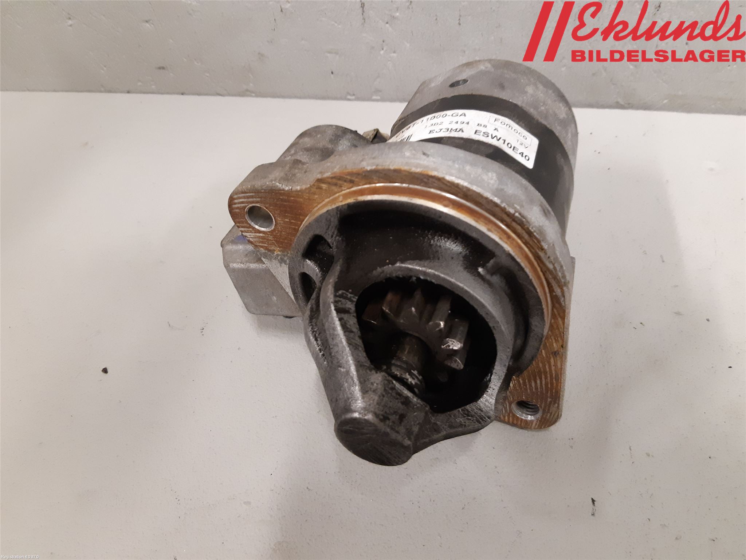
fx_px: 560
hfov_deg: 67.3
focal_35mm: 26
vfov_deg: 53.1
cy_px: 280
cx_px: 373
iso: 250
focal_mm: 3.93
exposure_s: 1/50
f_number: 1.7
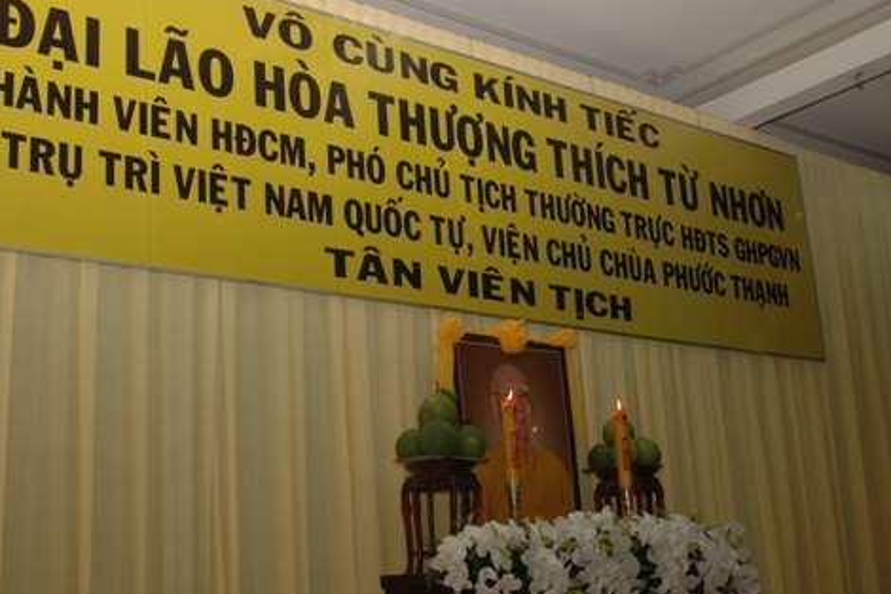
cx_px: 379
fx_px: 1212
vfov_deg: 27.5
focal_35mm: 49
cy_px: 298
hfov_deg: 40.3
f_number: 4
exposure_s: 1/60
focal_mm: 24
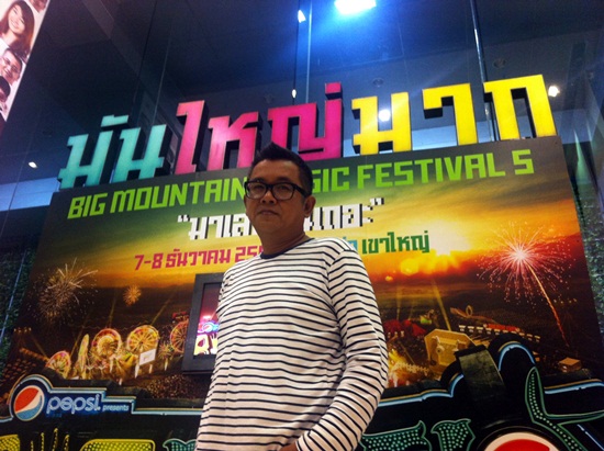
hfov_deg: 52.7
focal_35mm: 35
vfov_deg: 40.6
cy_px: 226
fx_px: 610
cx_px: 302
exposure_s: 1/15
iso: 125
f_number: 2.8
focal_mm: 3.85
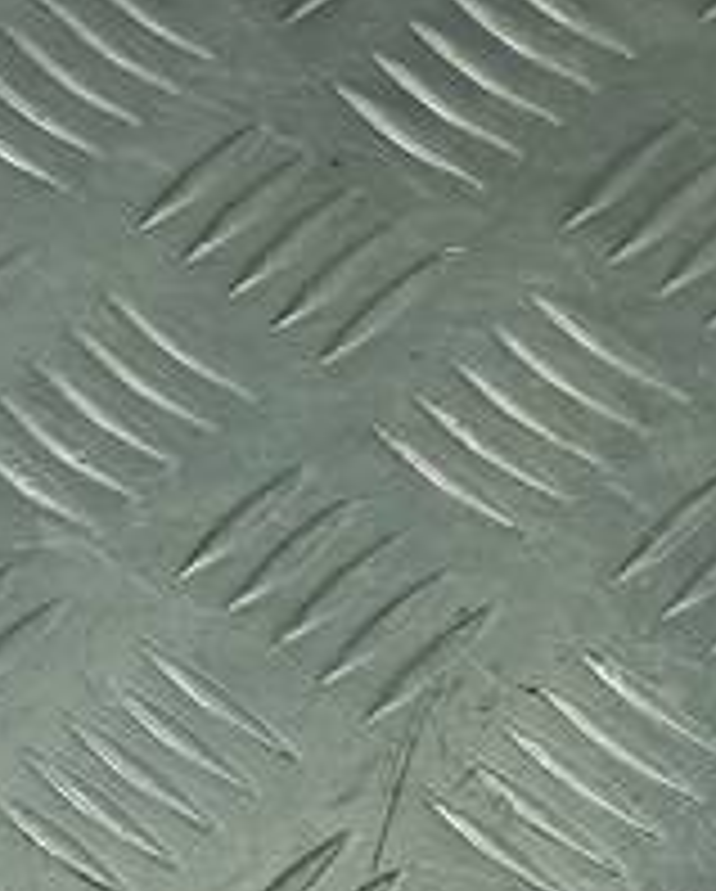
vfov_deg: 13.8
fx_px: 3330
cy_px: 1534
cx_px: -1283
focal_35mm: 126
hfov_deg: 9.9
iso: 40
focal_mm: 4.6
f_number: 1.8
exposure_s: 1/50
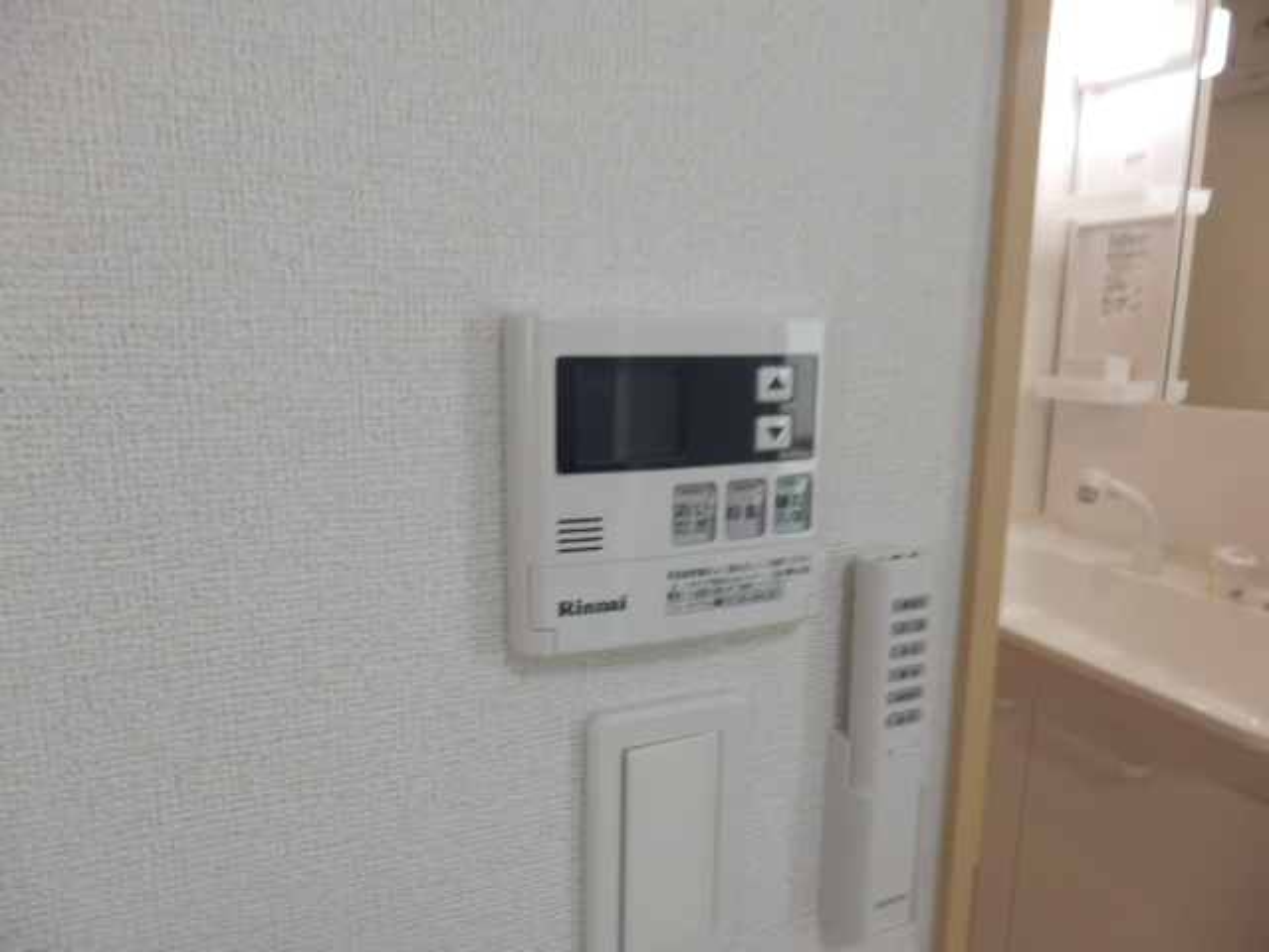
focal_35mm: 24
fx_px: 880
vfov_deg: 56.8
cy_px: 476
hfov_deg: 71.6
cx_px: 634
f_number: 3
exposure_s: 1/40
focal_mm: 4.2
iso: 80
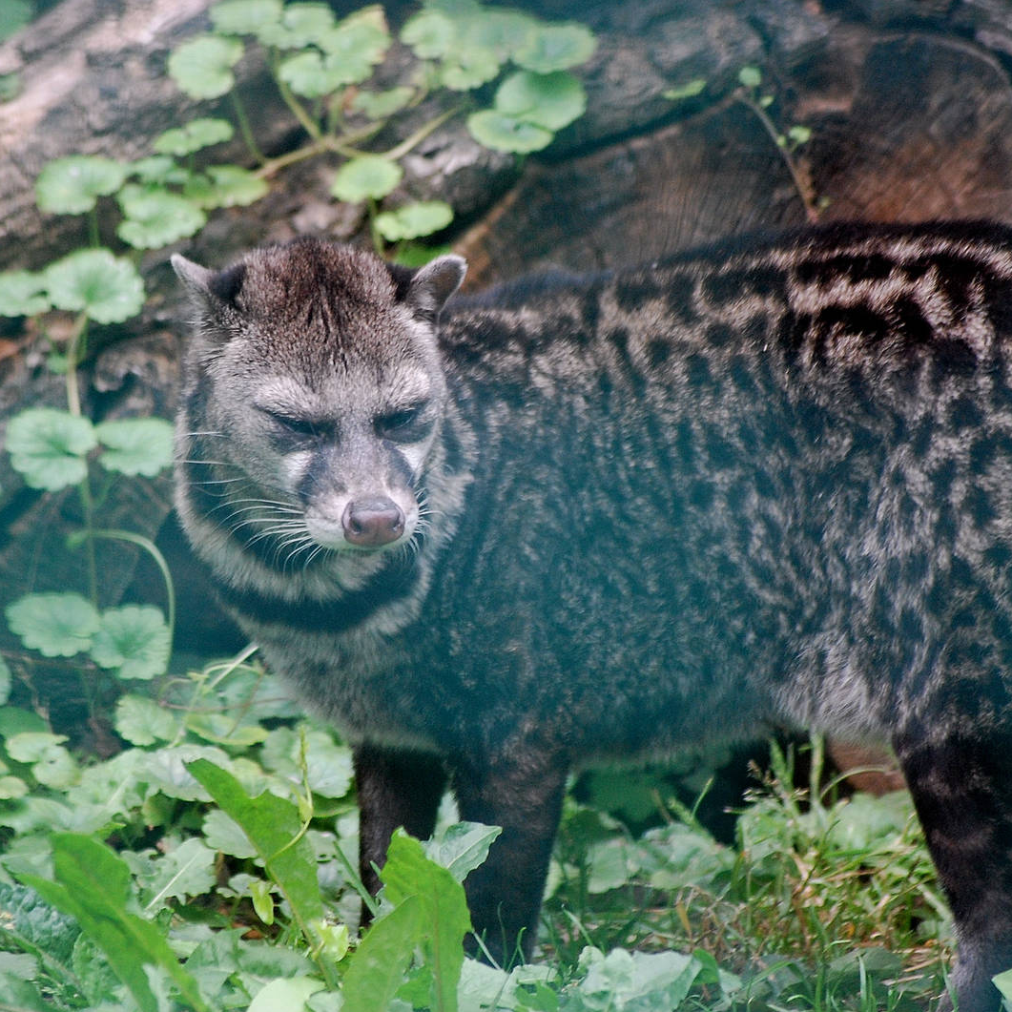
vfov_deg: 4.6
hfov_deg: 4.6
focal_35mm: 384
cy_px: 506
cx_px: 387
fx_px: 12701
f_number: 5.6
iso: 800
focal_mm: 200
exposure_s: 1/125
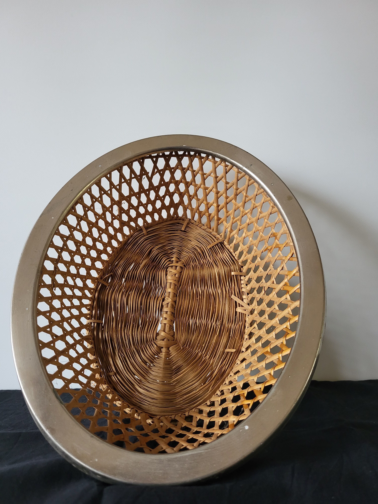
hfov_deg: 53.1
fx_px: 379
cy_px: 252
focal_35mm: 26
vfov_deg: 67.3
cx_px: 189
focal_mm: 5.4
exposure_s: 1/100
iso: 320
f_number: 1.8
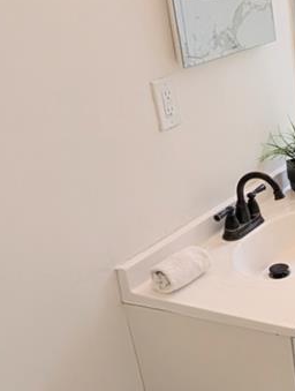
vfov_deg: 36.1
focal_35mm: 53
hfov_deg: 21.2
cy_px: 194
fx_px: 600
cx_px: 490
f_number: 1.7
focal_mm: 2.02
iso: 55
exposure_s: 1/418
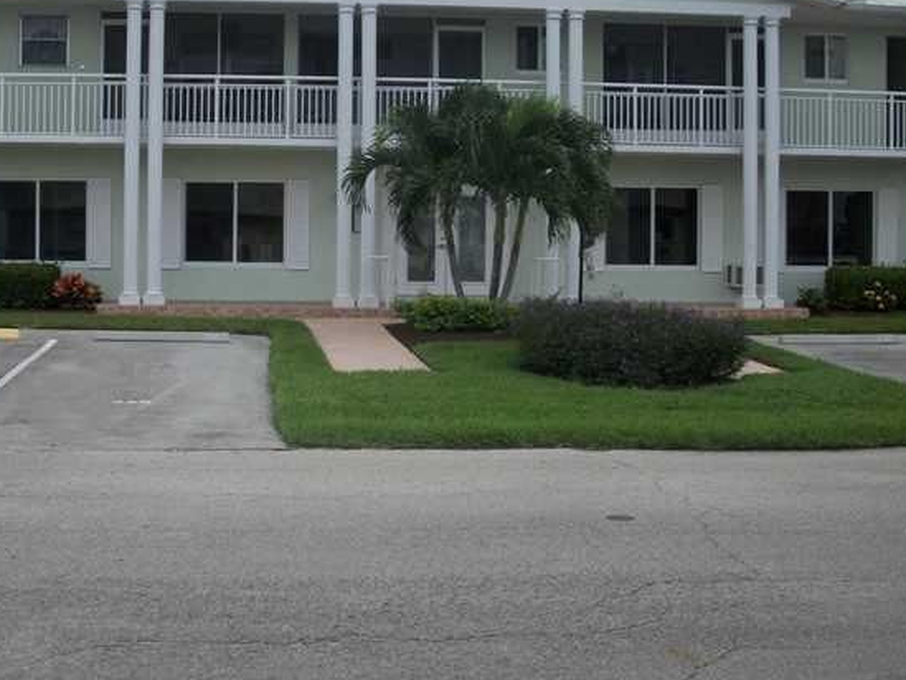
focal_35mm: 51
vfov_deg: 28.5
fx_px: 1335
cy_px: 264
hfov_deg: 37.3
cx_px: 348
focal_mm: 6.3
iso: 80
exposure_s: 1/200
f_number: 8.8
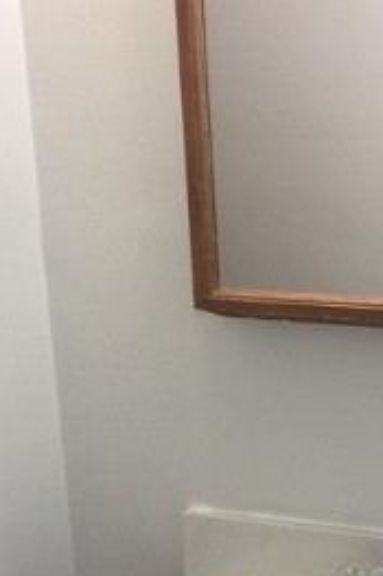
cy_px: 596
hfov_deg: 15.4
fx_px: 1406
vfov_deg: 22.1
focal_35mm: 88
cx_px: 313
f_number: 2.2
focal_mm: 4.15
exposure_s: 1/30
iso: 32
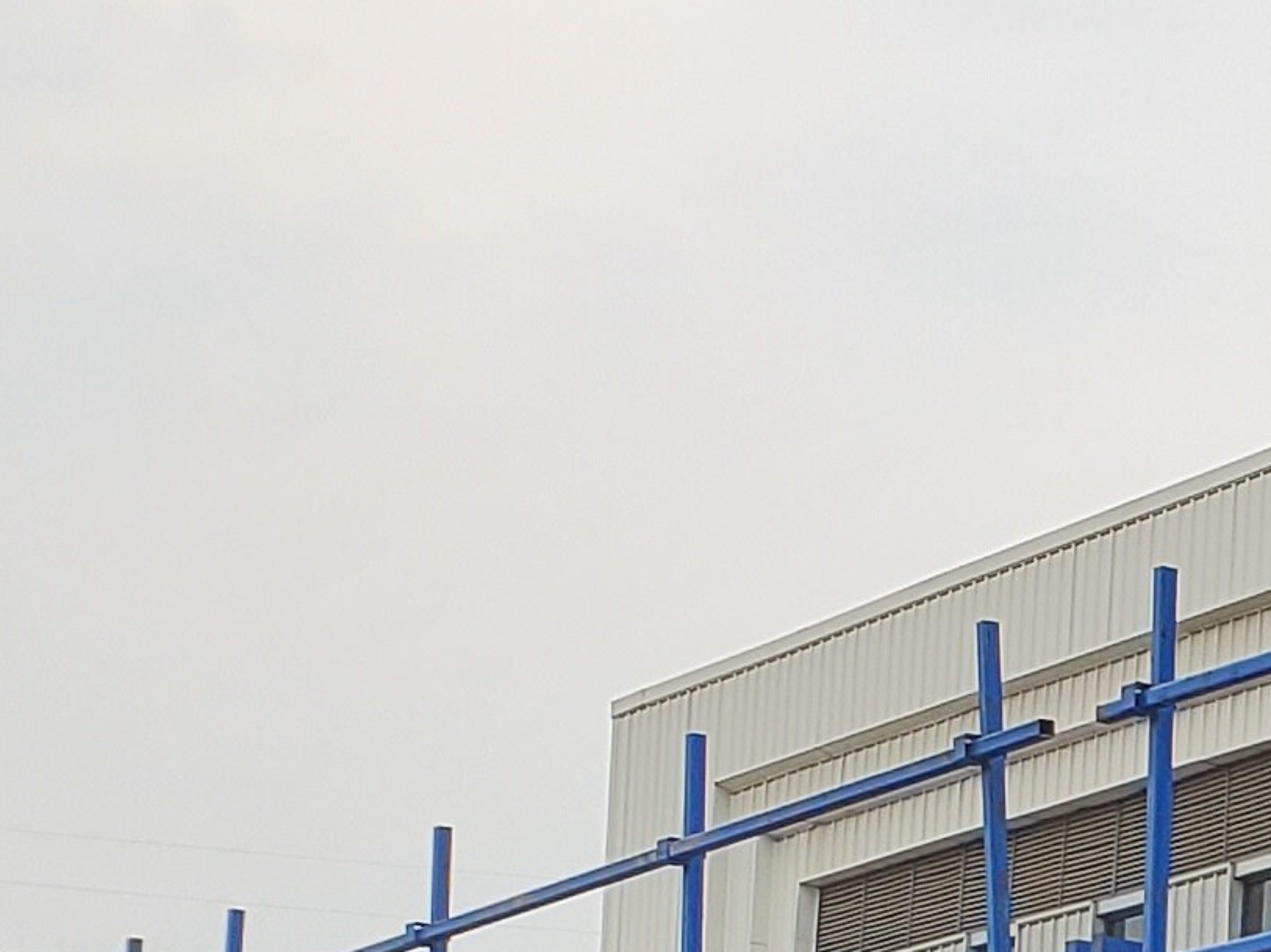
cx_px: 2232
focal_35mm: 129
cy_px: 1457
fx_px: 4734
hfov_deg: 13.8
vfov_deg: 11.0
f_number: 2.4
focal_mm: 4.3
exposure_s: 1/156
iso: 50
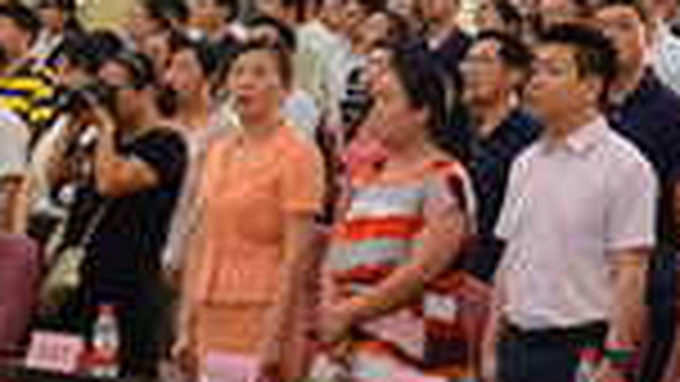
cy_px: 9
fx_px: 2687
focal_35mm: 149
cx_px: 1126
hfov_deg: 13.3
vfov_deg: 8.1
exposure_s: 1/50
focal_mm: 24
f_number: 3.2
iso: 640
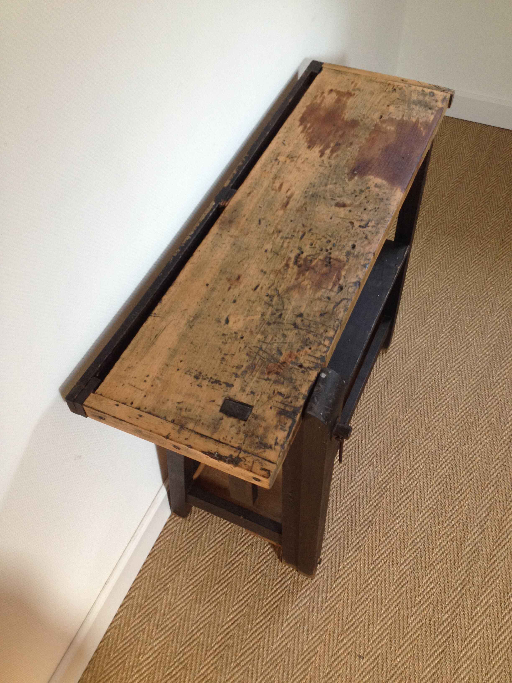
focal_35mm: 35
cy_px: 342
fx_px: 690
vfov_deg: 52.6
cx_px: 256
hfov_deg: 40.7
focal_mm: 4.28
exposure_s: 1/20
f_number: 2.4
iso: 100
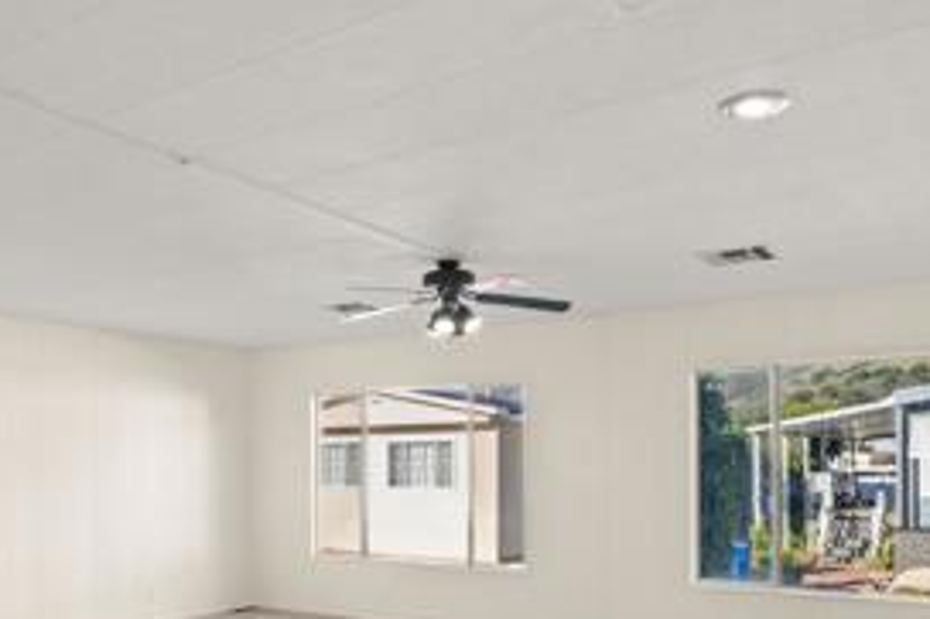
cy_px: 457
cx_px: 400
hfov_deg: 57.0
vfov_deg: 39.0
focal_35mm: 33
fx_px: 852
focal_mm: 14
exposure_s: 1/100
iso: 1250
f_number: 8
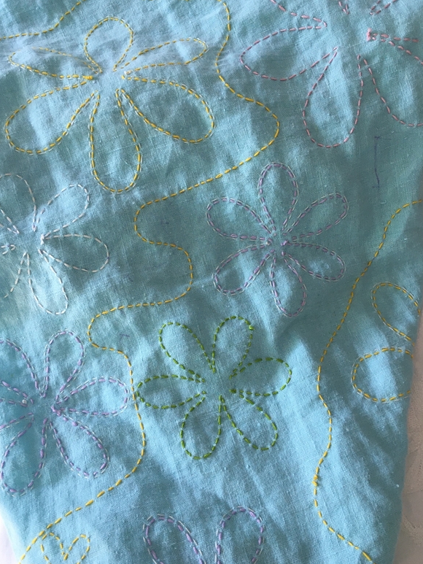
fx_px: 489
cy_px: 282
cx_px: 209
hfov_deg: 46.8
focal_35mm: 30
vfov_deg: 60.0
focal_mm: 4.15
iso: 32
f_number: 2.2
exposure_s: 1/30
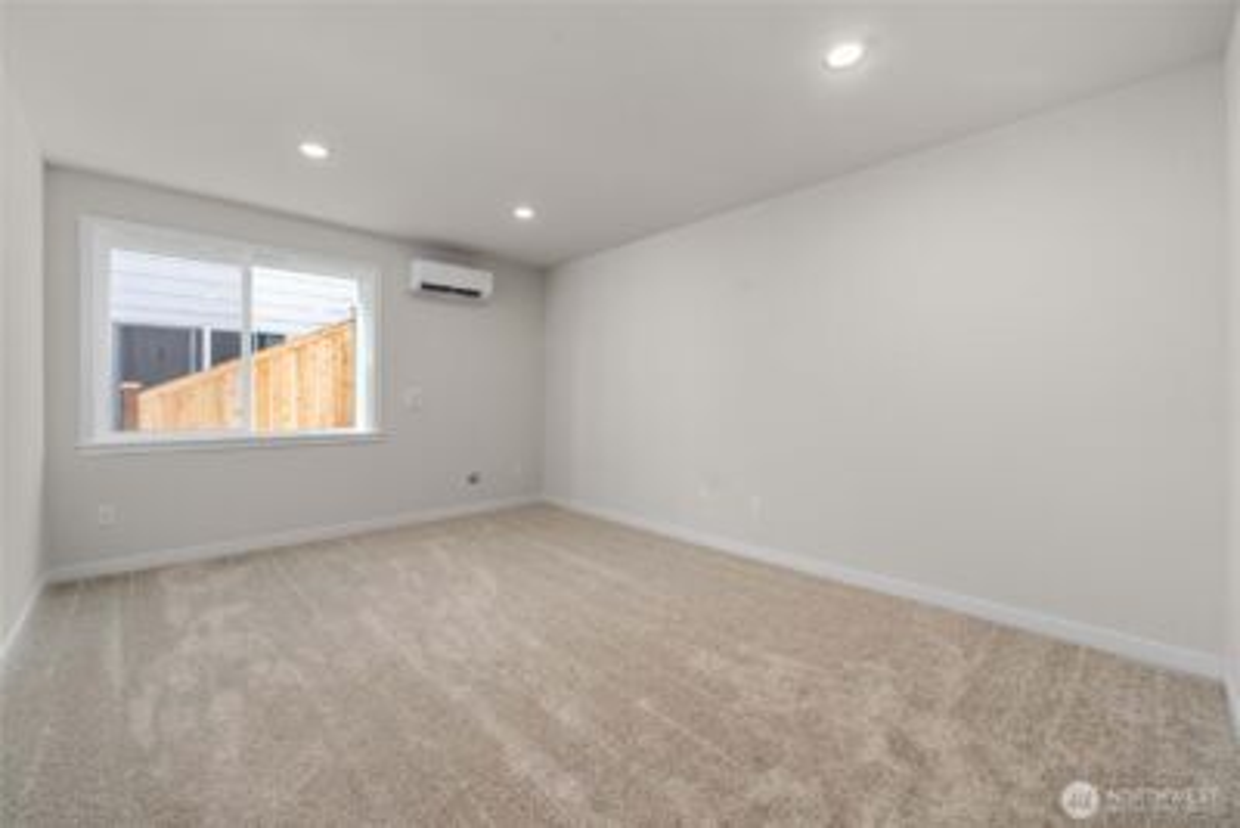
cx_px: 620
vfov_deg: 81.3
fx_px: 482
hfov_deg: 104.2
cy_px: 414
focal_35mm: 14
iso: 1000
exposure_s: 1/6
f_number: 7.1
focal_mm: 14
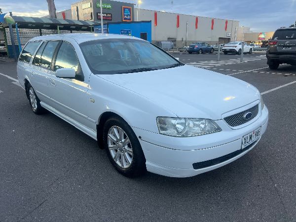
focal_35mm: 26
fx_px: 222
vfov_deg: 53.1
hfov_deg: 67.3
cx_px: 148
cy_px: 111
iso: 125
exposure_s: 1/118
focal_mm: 5.7
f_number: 1.5
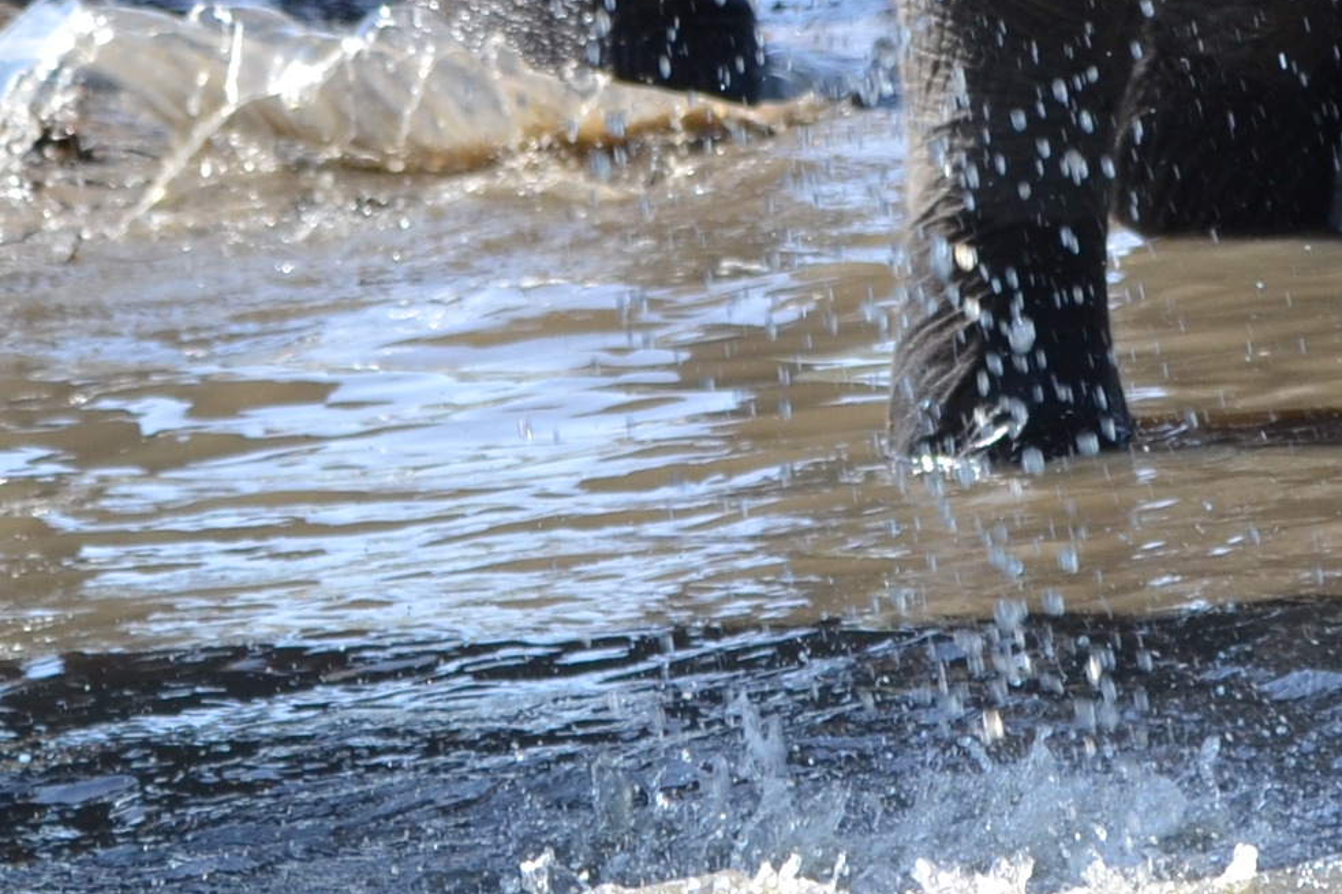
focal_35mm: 1125
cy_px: -968
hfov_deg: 1.8
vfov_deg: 1.2
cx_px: 1223
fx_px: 41928
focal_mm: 160
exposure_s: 1/500
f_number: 5.6
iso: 220
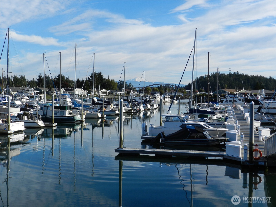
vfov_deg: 31.5
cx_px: 138
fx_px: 367
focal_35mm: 46
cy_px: 104
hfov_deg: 41.2
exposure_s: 1/1250
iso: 160
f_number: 4.2
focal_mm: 8.1
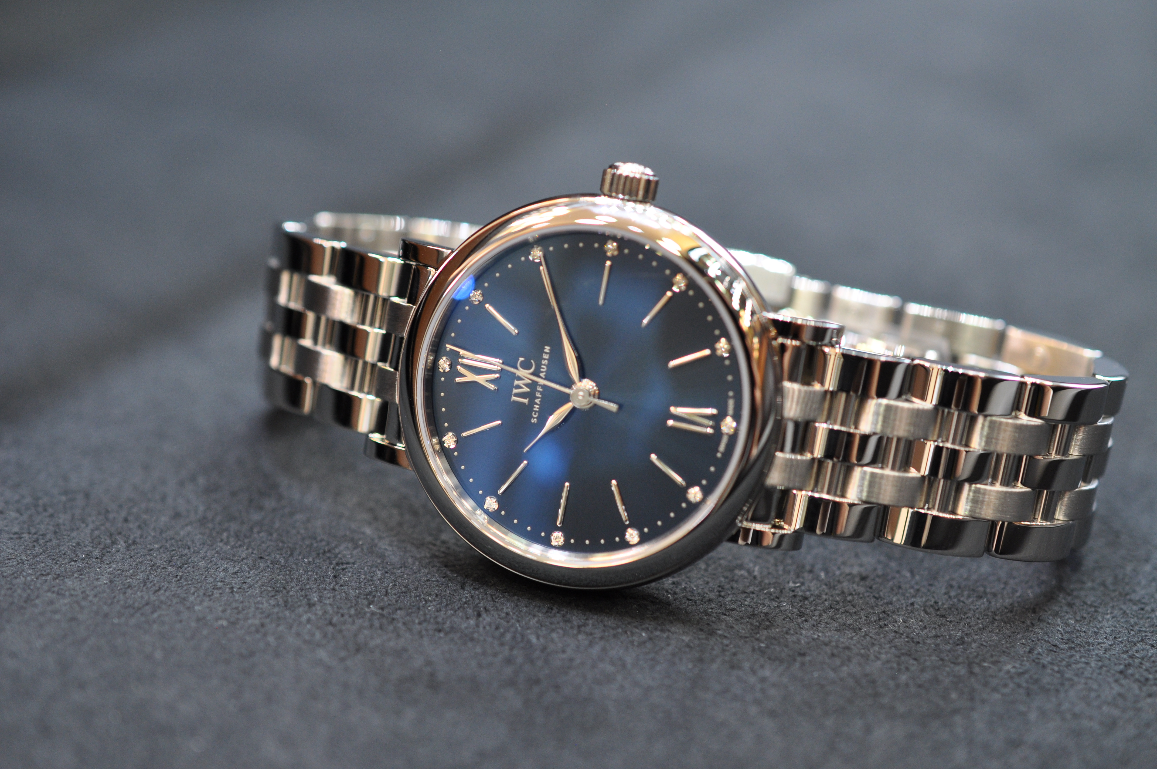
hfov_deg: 33.4
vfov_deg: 22.6
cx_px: 578
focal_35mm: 60
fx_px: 1926
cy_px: 384
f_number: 4
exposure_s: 1/60
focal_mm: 40
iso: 500
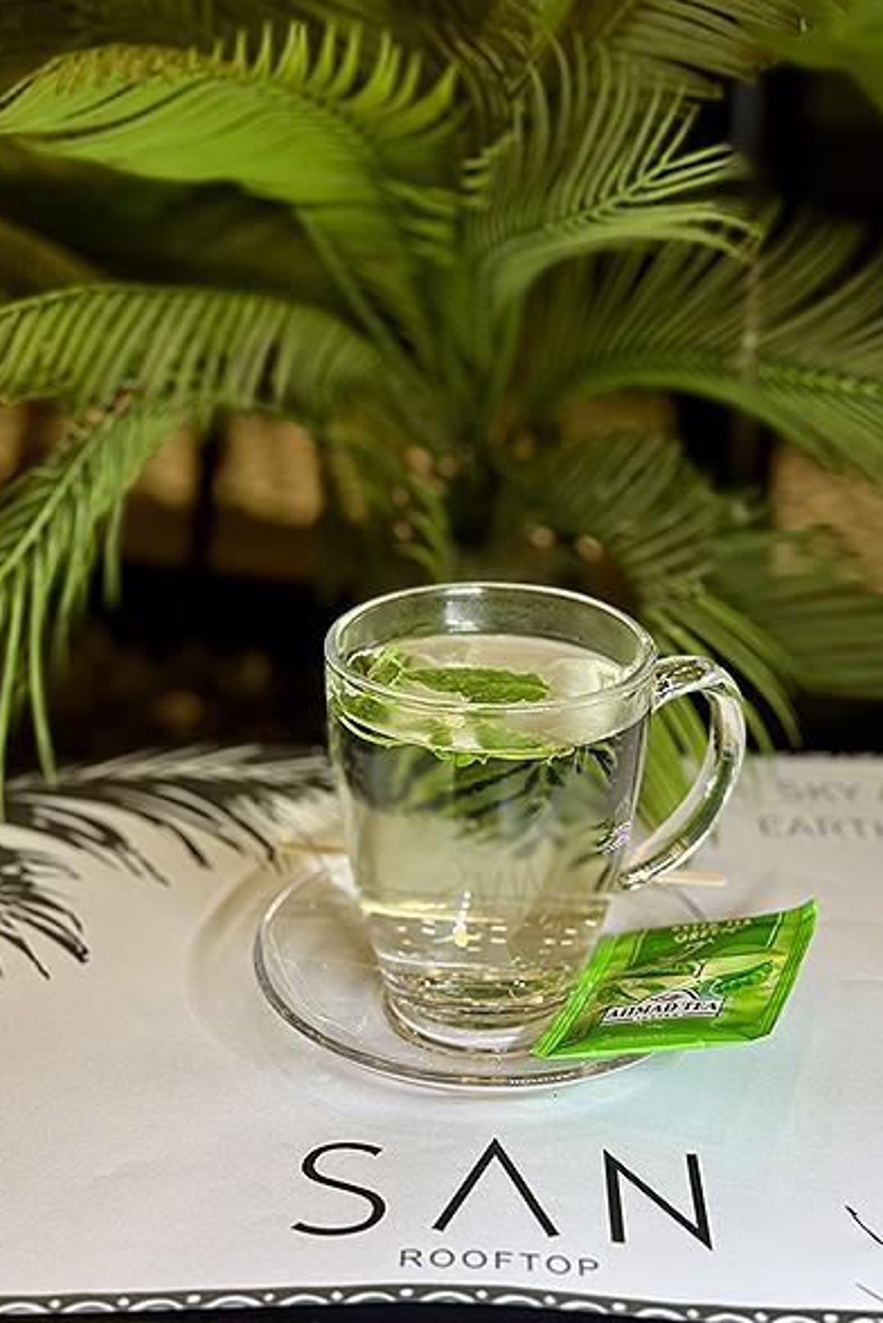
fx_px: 1874
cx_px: 473
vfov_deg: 38.9
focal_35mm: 51
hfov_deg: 26.5
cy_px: 665
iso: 80
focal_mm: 6.76
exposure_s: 1/50
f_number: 1.78
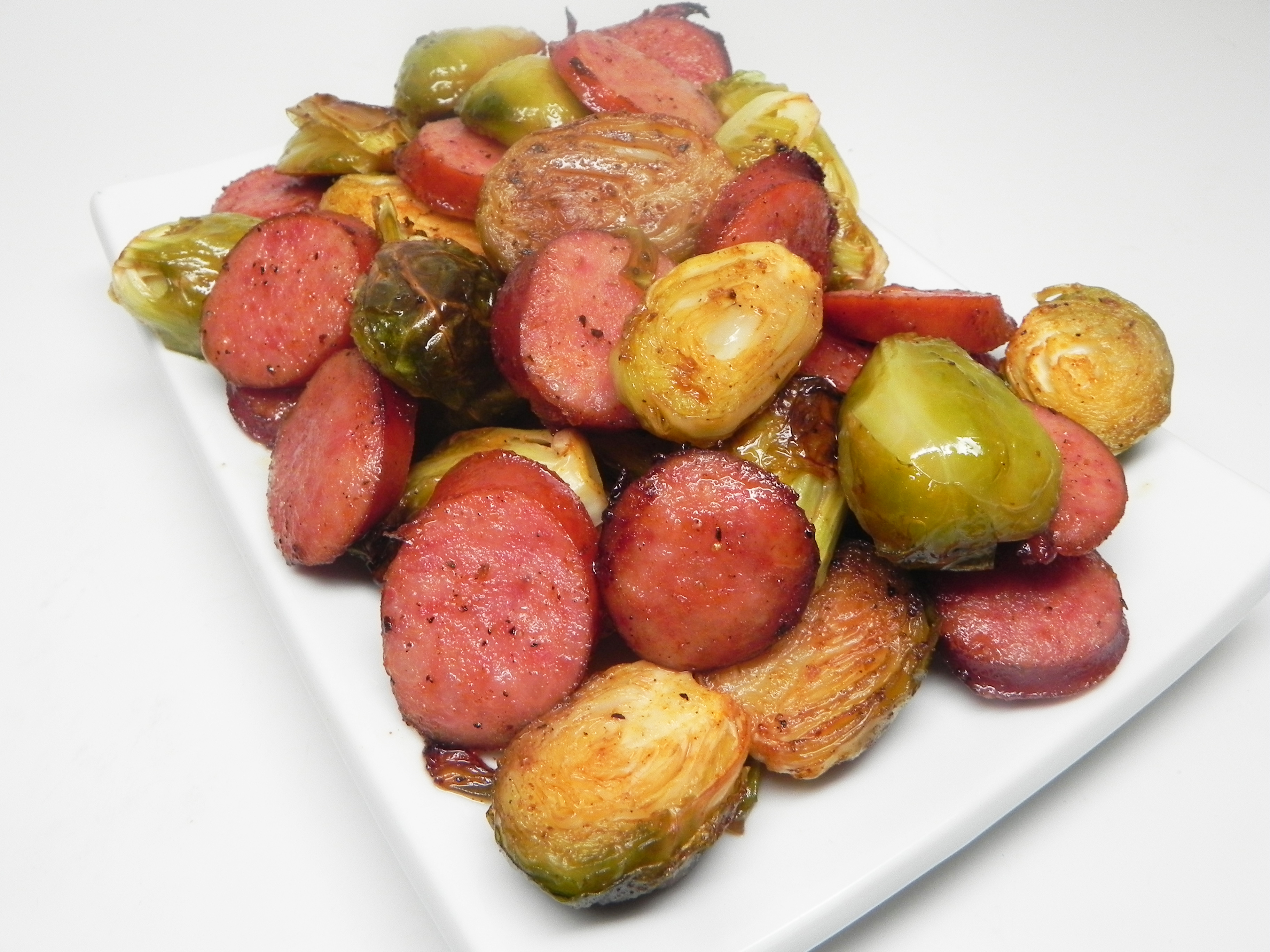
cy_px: 476
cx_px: 635
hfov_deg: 61.7
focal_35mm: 29
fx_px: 1064
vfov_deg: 48.2
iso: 244
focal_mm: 5.2
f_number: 4.5
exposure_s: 1/28.1
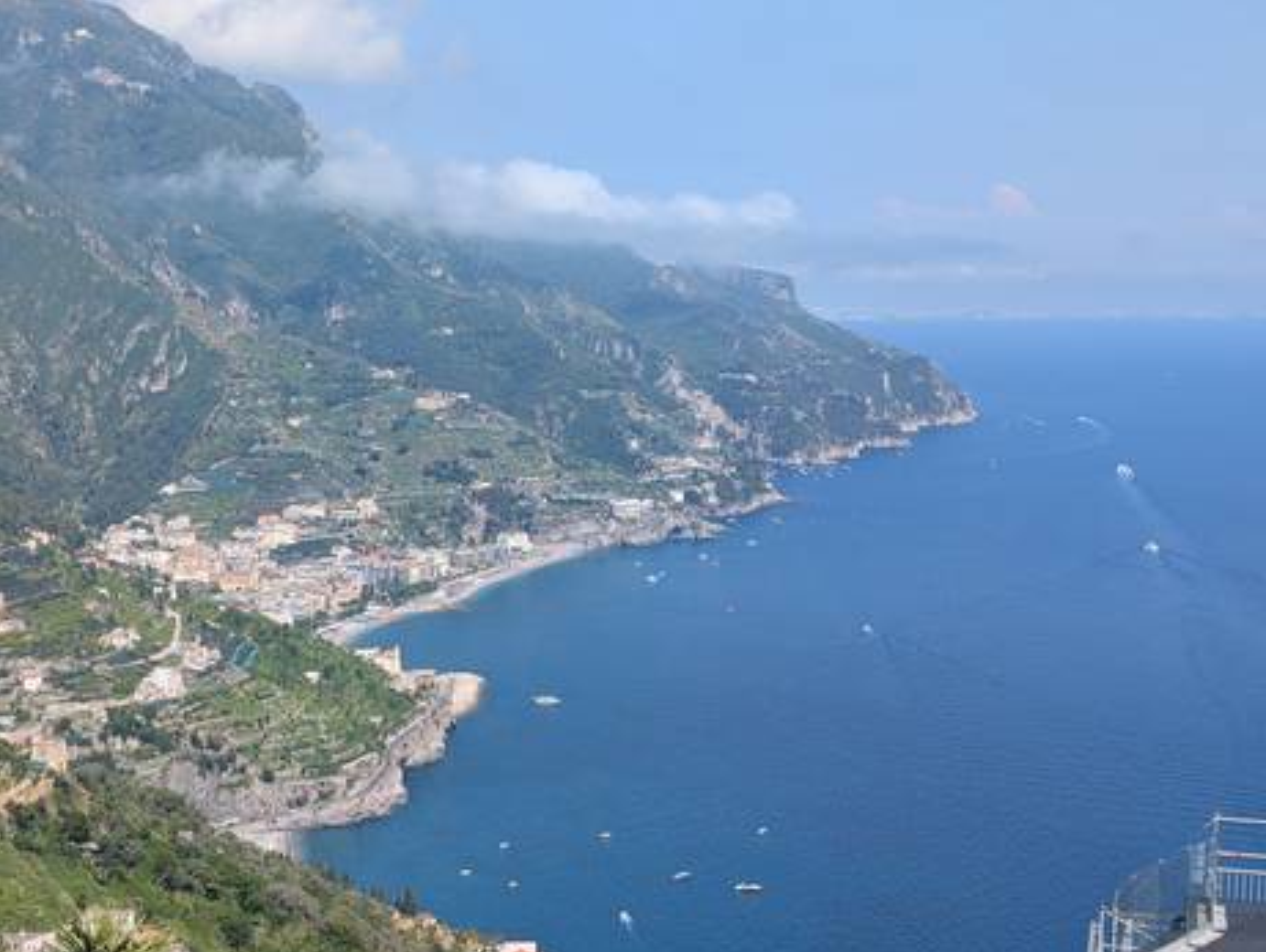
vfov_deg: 28.6
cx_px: 654
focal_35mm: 51
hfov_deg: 37.4
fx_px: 1868
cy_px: 492
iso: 20
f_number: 1.68
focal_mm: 6.9
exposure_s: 1/906
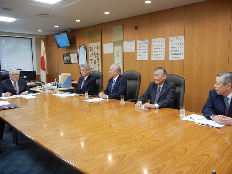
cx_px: 116
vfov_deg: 46.8
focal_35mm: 30
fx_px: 201
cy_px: 87
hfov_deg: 60.0
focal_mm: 5.4
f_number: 3.5
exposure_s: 1/30
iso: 194
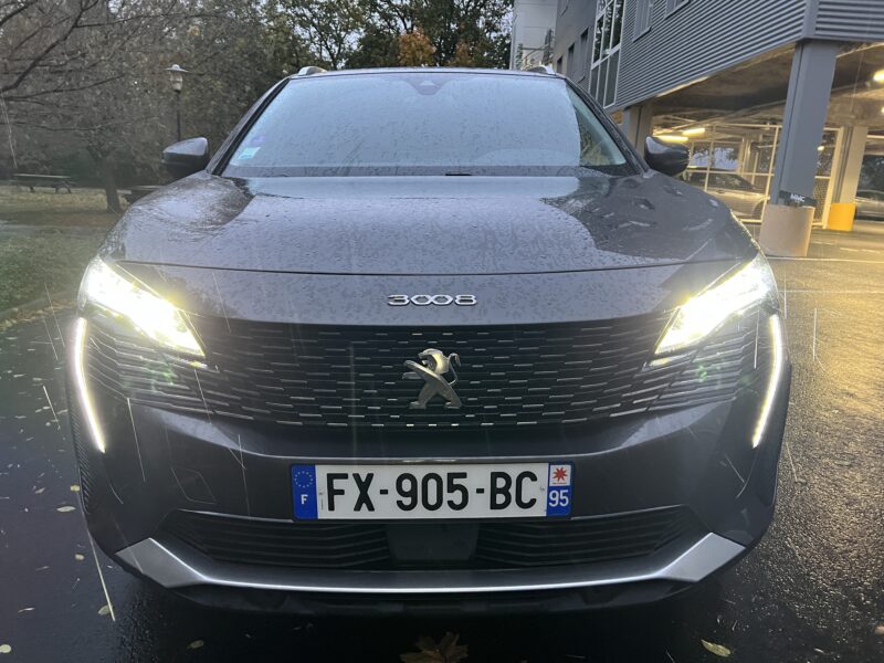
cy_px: 332
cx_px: 442
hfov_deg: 67.3
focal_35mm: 26
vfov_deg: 53.1
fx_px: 664
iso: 500
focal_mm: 5.7
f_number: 1.5
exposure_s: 1/45
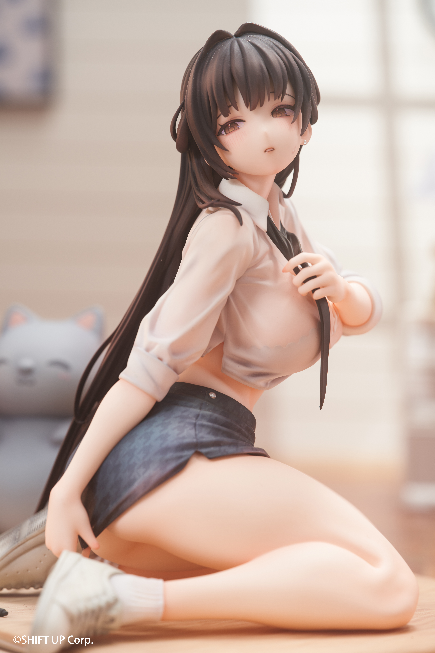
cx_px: 218
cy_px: 326
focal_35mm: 110
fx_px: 1994
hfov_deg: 12.5
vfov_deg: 18.6
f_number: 8
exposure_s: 1/15
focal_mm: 110
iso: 100
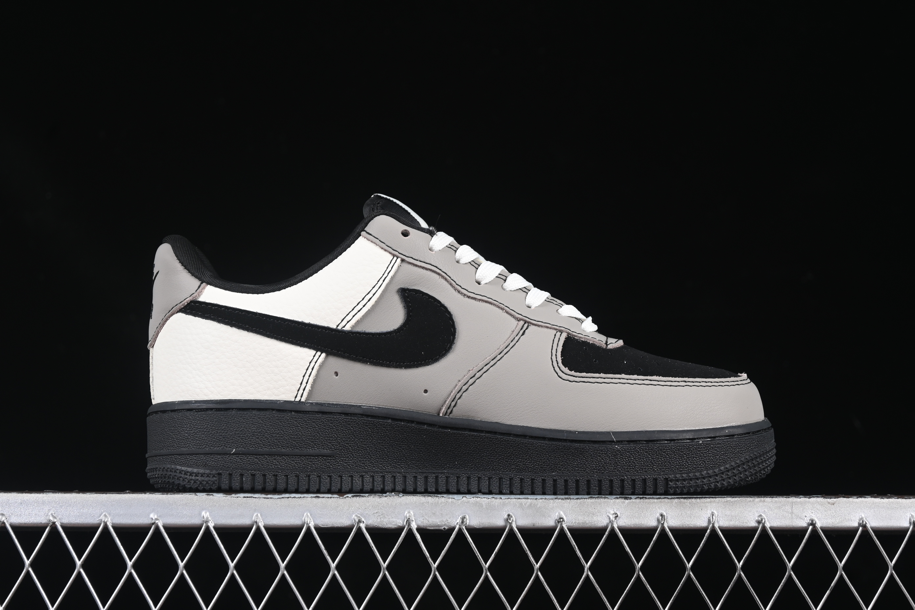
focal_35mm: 75
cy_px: 305
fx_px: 1906
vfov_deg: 18.2
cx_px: 458
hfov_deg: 27.0
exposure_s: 1/60
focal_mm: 50
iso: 160
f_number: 6.3
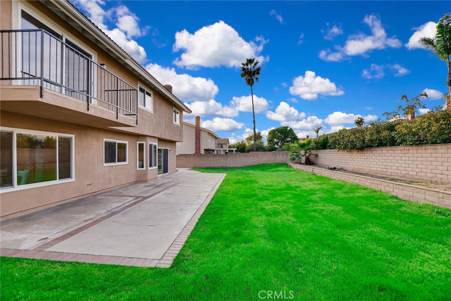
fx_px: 188
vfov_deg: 77.3
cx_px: 226
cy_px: 150
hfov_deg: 100.4
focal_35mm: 15
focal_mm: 10
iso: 400
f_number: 8
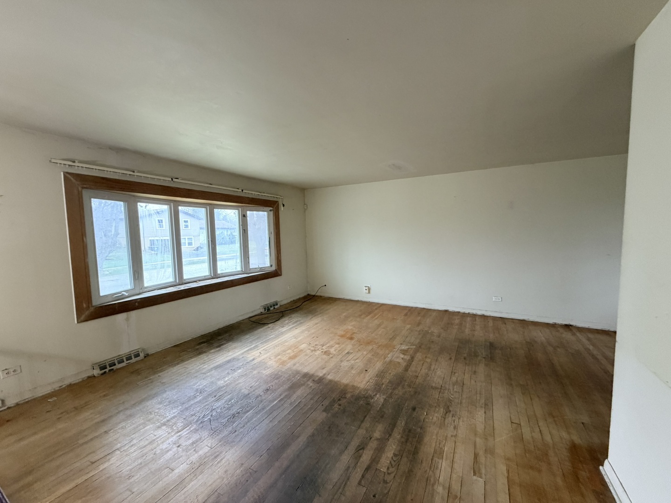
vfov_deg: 85.7
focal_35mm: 14
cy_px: 252
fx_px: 271
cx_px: 336
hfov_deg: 102.1
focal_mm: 2.22
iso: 320
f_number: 2.2
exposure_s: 1/60
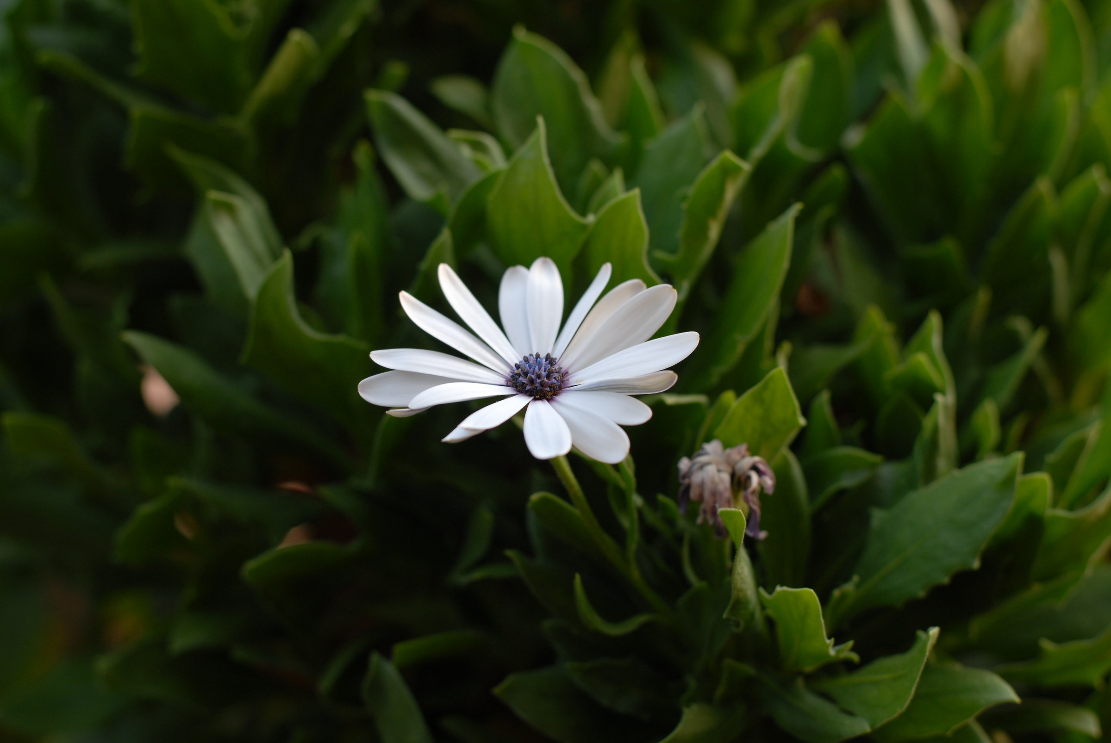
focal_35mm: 75
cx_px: 556
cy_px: 372
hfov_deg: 27.0
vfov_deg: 18.2
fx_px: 2317
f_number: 4
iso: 160
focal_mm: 50
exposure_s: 1/80
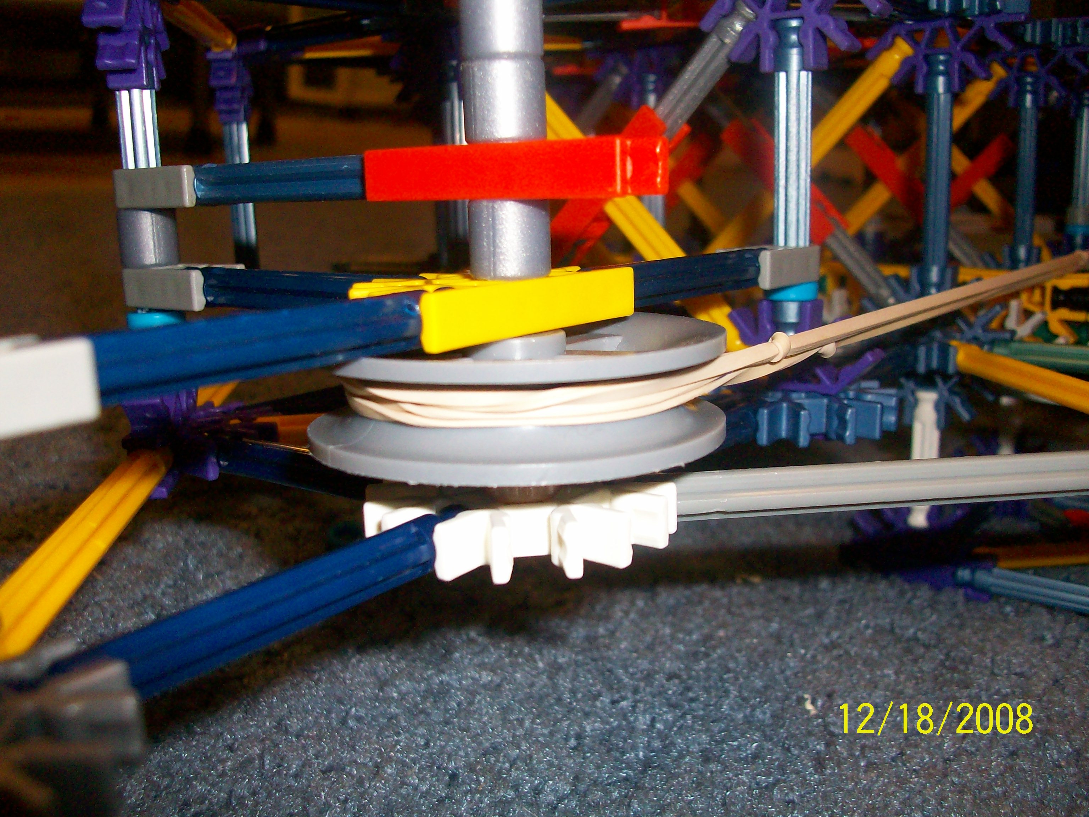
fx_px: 1070
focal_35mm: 34
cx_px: 544
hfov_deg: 54.0
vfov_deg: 41.8
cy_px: 408
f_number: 2.8
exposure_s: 1/60
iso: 160
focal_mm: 5.7
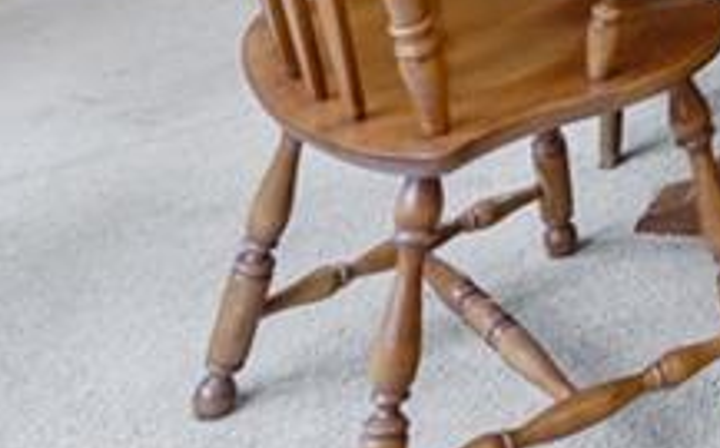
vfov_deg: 13.0
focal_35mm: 77
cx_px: 1032
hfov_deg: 22.7
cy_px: -611
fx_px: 1509
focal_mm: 16
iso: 320
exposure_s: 1/1.25
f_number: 9
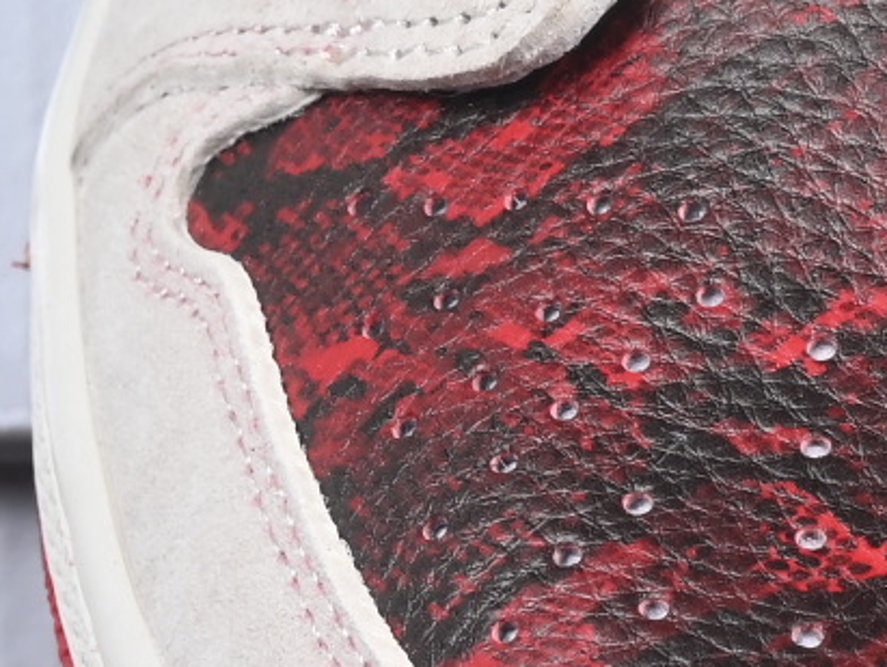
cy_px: 54
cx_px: 1552
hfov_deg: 4.0
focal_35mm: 488
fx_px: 12515
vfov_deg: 3.1
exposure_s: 1/80
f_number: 7.1
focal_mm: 50
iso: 160
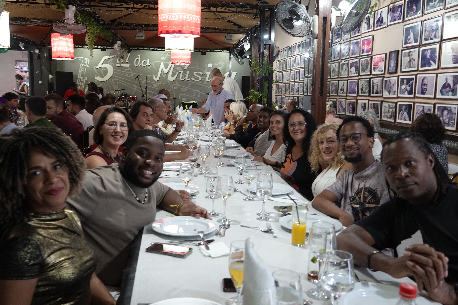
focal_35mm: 31
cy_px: 152
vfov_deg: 42.3
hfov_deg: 60.3
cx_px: 229
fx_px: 394
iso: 800
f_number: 2.8
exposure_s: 1/30
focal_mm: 11.26
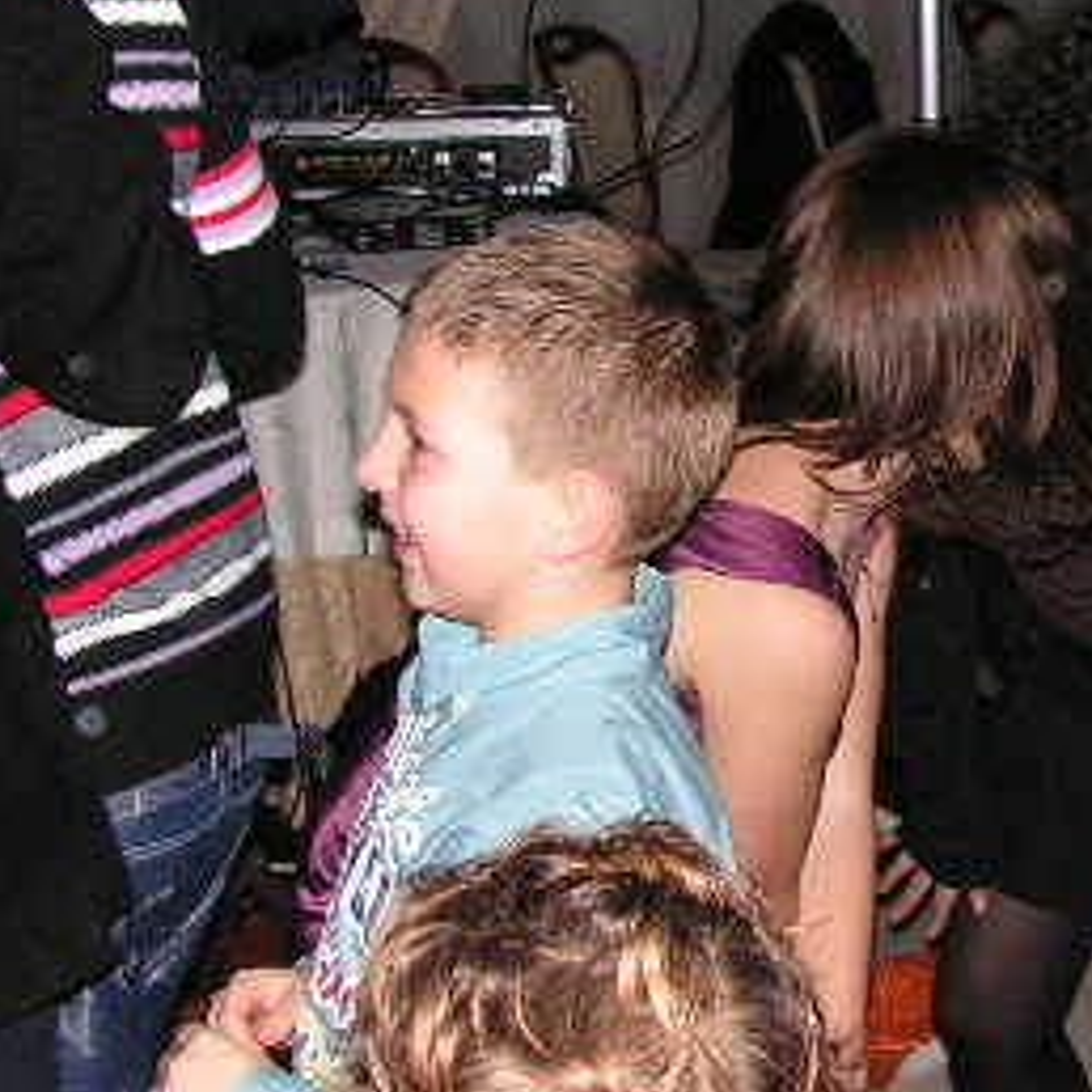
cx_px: 1003
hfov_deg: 21.4
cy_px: 419
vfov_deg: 21.9
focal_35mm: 79
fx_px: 2820
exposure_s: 1/40
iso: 200
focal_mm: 6
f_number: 3.2
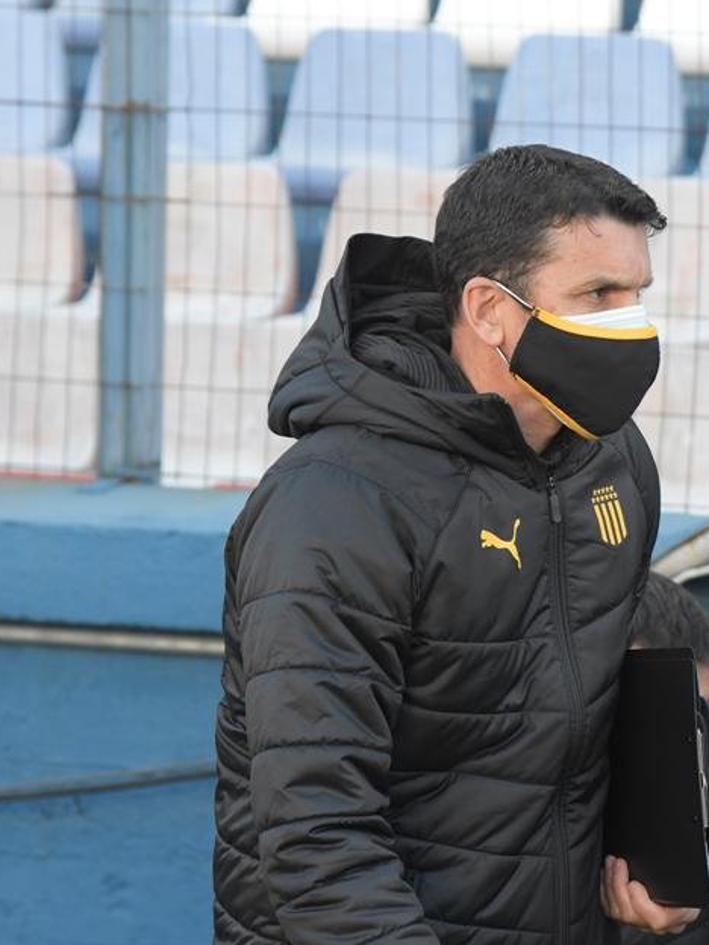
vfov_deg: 8.5
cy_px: 461
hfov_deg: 6.4
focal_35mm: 232
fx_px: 6336
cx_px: 583
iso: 1600
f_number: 5.6
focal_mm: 98
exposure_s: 1/640
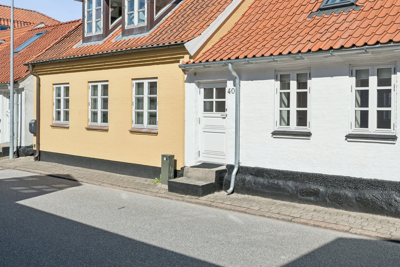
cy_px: 60
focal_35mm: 36
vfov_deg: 35.9
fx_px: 400
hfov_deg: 50.4
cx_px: 310
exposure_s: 1/1250
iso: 400
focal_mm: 23
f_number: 10
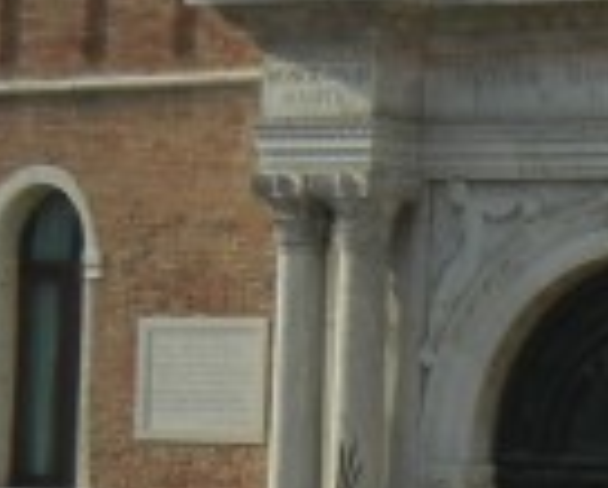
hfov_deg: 8.6
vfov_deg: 7.0
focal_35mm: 220
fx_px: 3962
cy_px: 546
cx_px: 796
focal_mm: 5.4
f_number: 7
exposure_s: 1/427
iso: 160
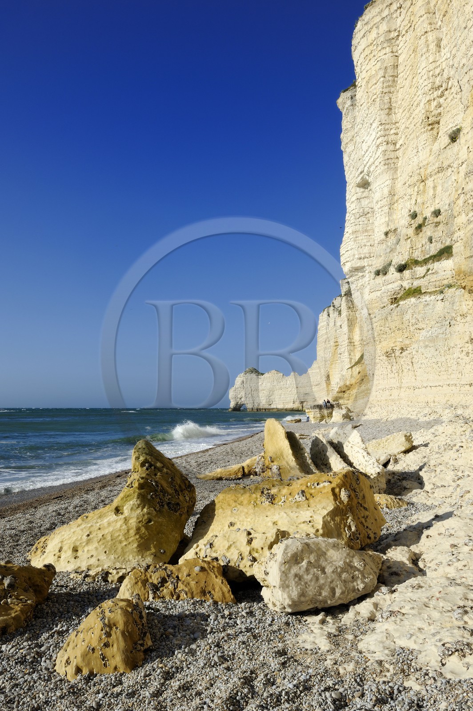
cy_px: 356
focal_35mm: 29
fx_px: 572
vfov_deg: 63.7
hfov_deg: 44.9
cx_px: 236
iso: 200
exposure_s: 1/250
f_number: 13
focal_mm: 29
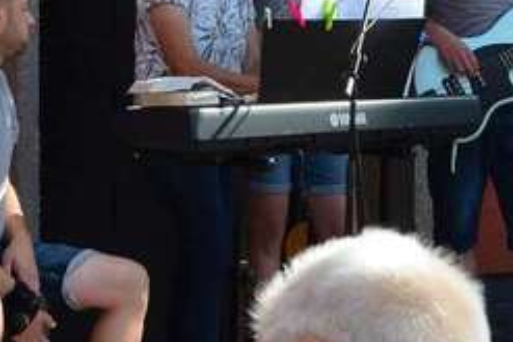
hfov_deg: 11.5
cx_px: 411
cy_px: 182
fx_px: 2538
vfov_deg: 7.7
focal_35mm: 178
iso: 200
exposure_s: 1/250
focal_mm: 42
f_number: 8
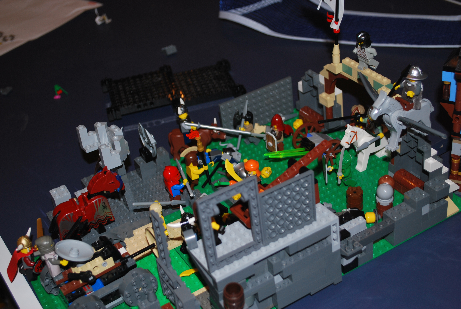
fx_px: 654
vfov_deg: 26.6
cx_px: 230
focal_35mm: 51
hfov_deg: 38.8
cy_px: 154
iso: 200
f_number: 5
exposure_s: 1/60
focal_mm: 34
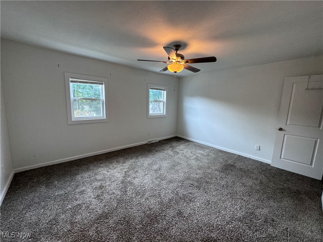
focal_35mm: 14
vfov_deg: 85.7
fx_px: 131
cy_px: 121
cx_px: 162
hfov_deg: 102.1
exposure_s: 1/120
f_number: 2.2
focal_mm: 2.22
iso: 160
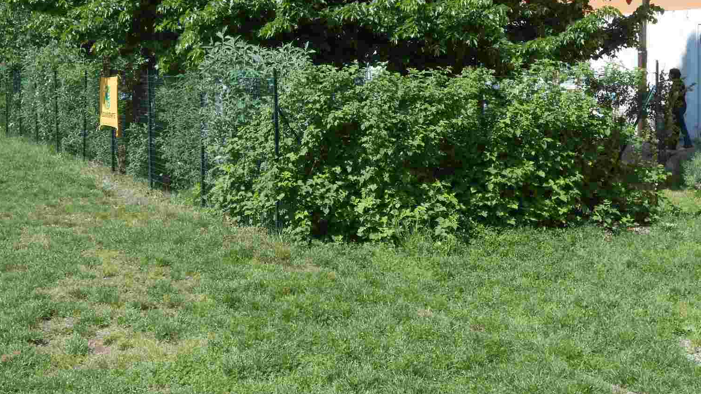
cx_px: 365
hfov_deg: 36.6
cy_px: 126
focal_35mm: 57
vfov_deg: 21.0
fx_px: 1060
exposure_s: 1/320
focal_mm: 8.8
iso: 80
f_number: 4.8
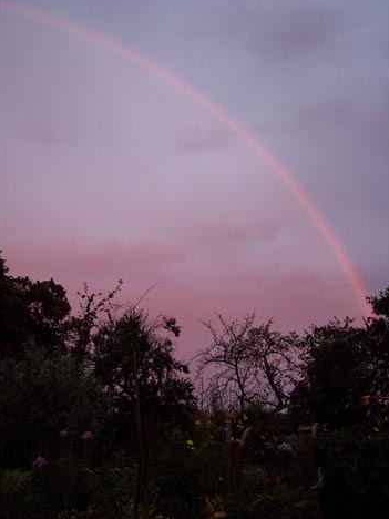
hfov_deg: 36.8
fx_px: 584
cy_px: 263
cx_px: 197
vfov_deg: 47.9
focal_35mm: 39
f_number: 2.8
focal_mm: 6.3
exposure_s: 1/30
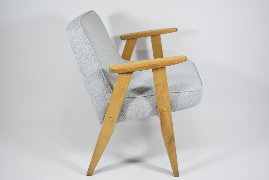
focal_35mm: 45
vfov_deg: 29.9
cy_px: 90
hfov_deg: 43.6
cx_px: 134
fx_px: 337
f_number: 4.2
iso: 1000
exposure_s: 1/125
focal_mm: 30
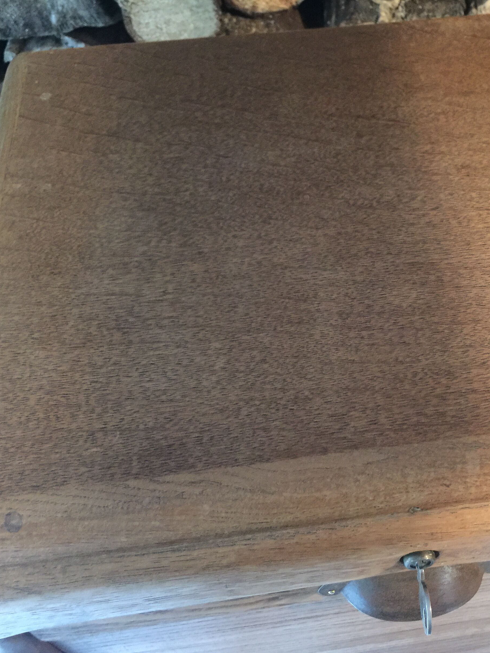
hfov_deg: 35.9
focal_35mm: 39
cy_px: 325
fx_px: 736
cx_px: 372
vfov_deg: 47.9
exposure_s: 1/4
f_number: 2.2
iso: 125
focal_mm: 4.15
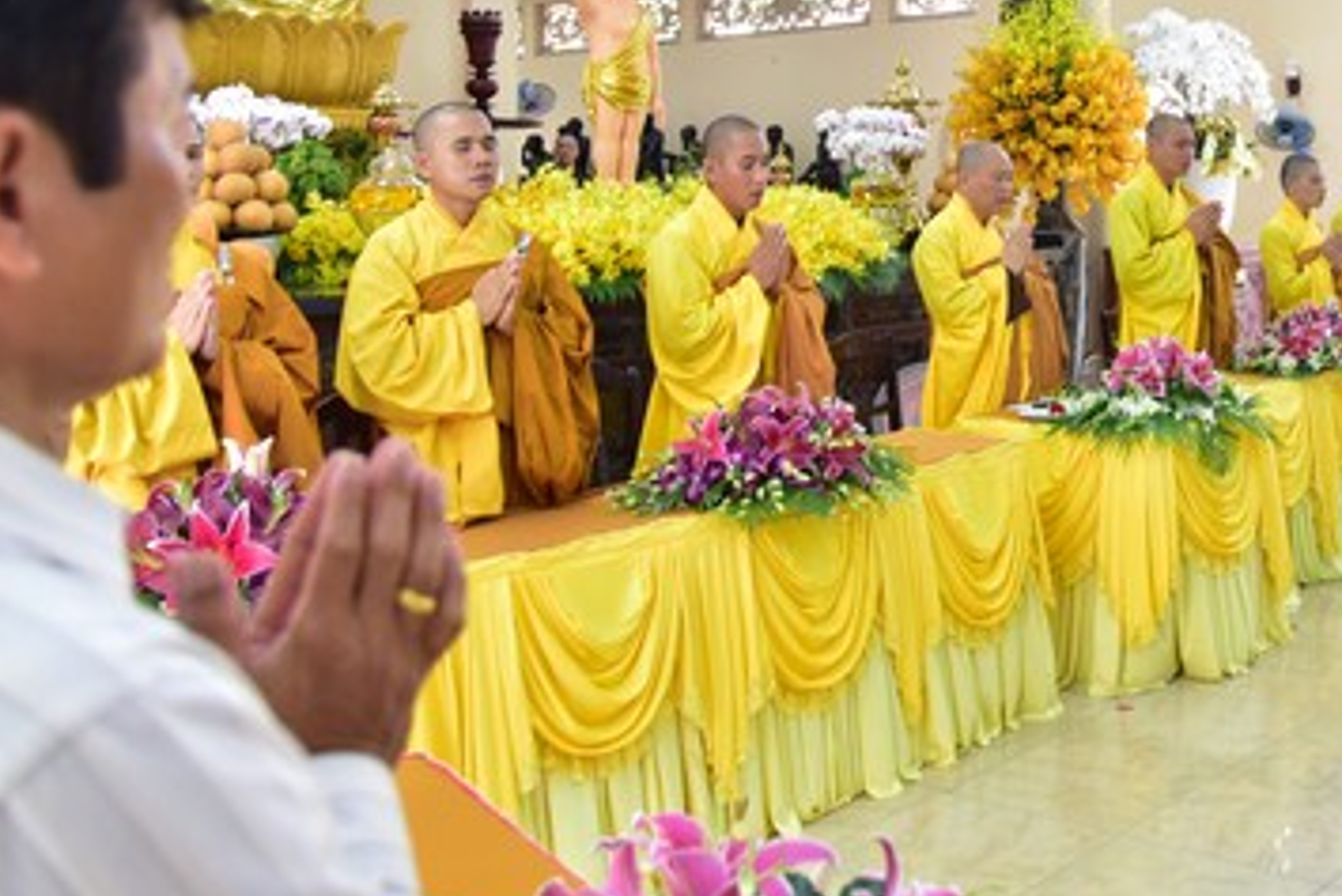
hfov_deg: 42.6
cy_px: 129
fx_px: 1641
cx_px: 1062
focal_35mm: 44
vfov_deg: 29.5
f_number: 4
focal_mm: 24
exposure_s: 1/30
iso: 800
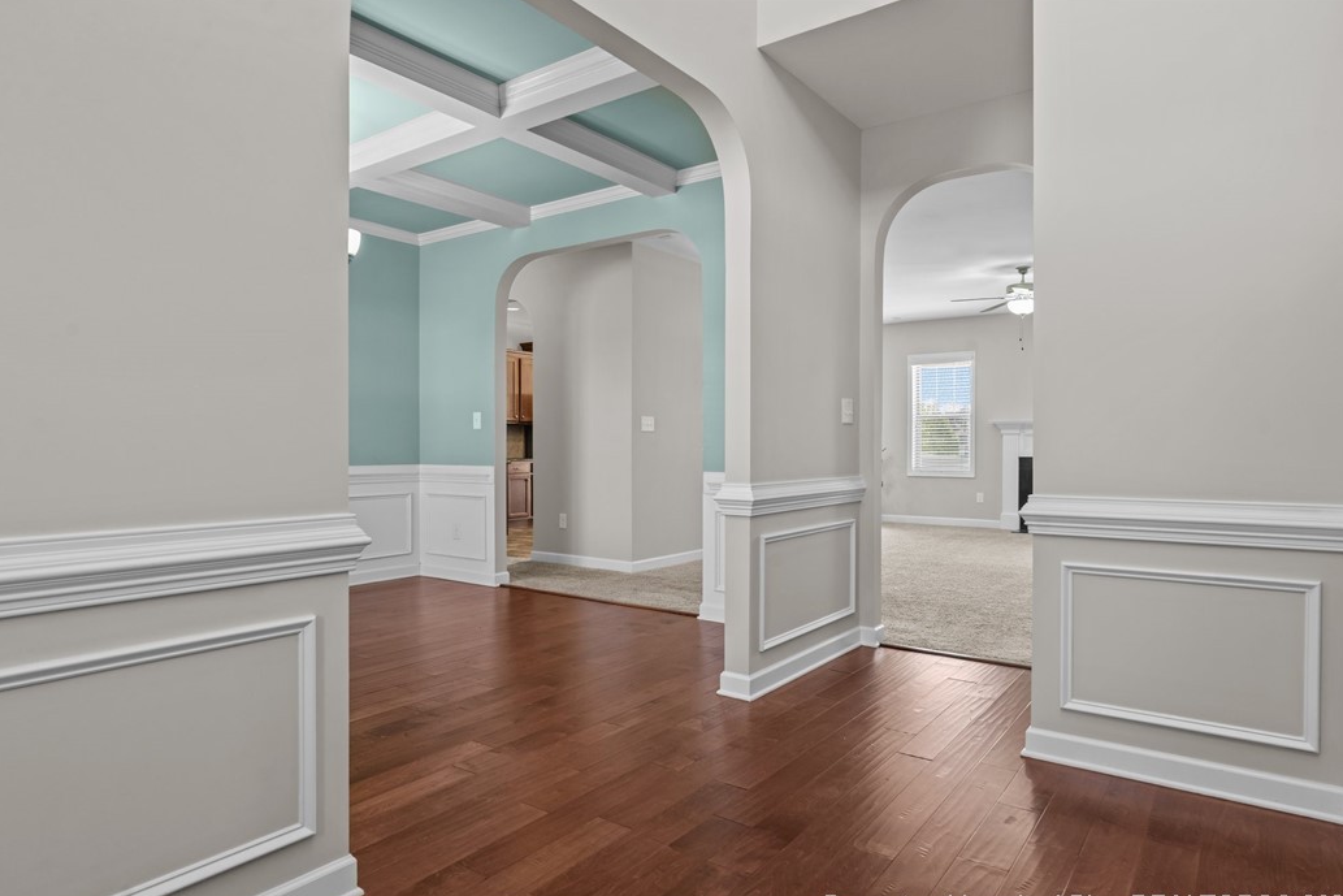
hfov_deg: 79.8
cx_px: 660
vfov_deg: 58.3
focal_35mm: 22
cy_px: 462
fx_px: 803
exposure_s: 1/8
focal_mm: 20.5
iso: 250
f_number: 8
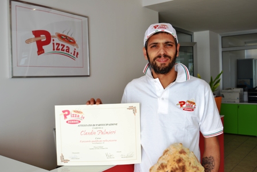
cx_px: 128
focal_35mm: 36
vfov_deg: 36.9
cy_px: 86
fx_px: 257
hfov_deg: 53.1
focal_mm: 24
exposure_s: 1/60
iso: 100
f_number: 5.6
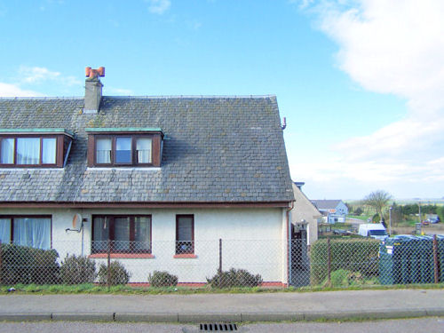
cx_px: 222
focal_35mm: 51
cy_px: 166
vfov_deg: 28.6
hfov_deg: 37.5
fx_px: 654
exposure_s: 1/500
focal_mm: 8.5
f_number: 3
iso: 80
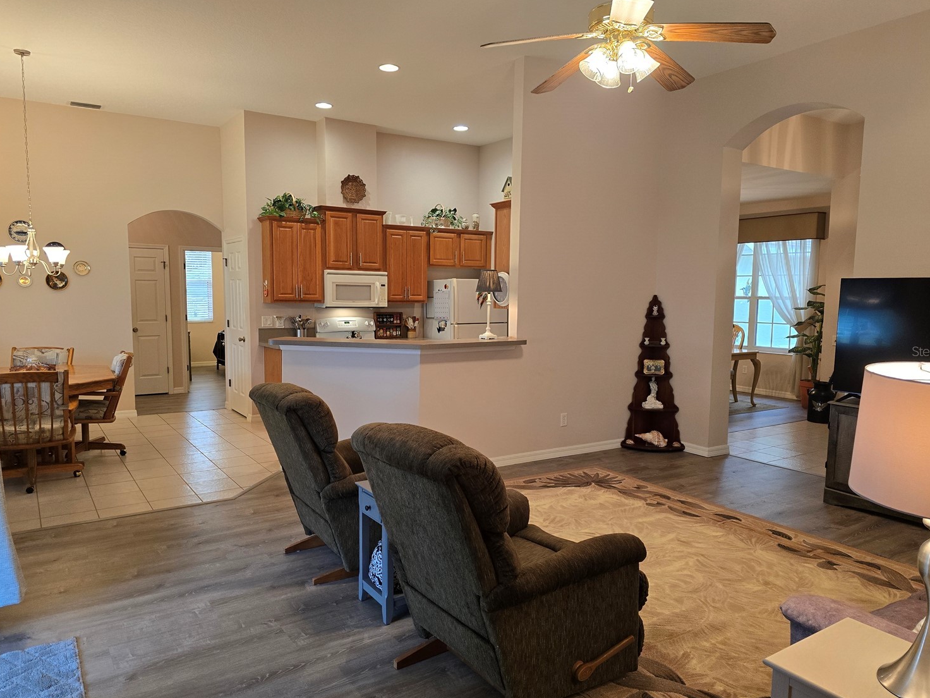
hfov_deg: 69.4
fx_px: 672
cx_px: 466
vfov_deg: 54.9
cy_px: 351
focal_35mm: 25
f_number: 1.7
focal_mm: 6.3
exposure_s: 1/120
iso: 250
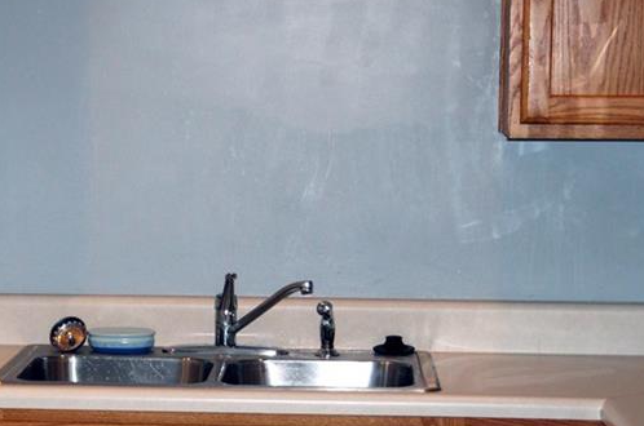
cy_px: 361
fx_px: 1929
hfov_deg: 18.8
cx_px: 120
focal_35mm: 108
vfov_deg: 12.6
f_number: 5
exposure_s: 1/160
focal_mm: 35
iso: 800
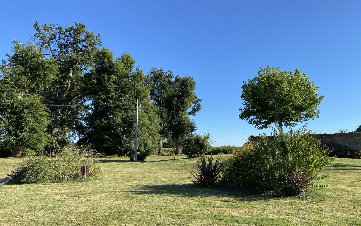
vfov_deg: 44.3
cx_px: 182
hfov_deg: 66.5
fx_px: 275
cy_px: 133
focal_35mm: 28
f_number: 1.8
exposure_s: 1/1522
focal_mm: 4.25
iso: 32
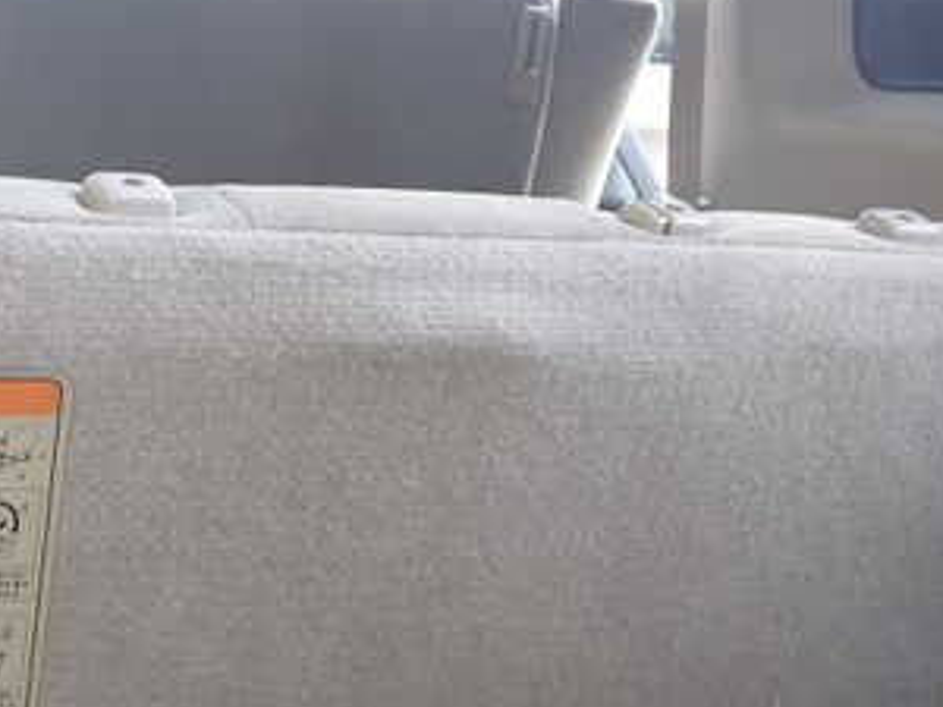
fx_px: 1635
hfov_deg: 31.5
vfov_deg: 24.2
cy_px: 509
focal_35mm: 60
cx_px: 214
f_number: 2.3
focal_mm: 5.4
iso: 200
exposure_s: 1/50
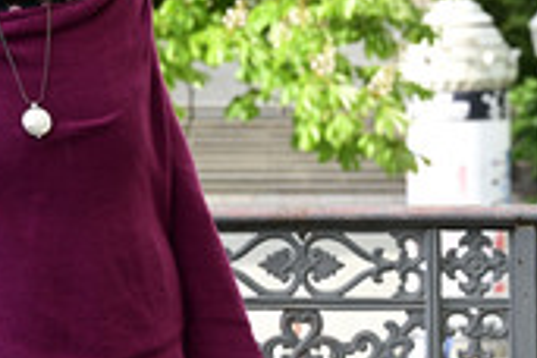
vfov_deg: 8.5
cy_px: 60
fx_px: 2401
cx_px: 8
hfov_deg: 12.6
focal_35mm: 161
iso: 250
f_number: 6.3
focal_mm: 61
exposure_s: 1/200
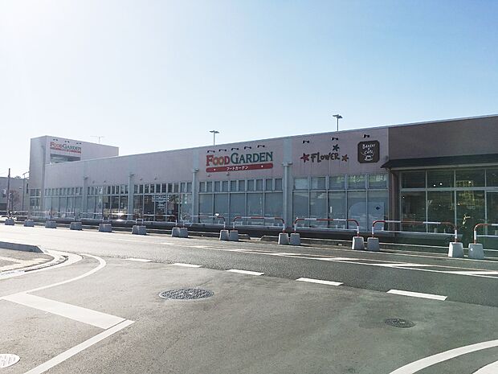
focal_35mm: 29
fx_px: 417
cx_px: 249
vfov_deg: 48.2
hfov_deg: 61.7
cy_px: 187
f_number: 2.2
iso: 25
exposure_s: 1/3205
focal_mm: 4.15
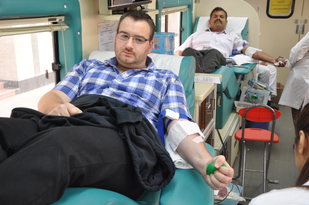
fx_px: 411
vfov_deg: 28.0
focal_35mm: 48
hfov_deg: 41.2
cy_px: 102
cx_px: 154
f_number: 5
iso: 320
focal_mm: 32
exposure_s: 1/25
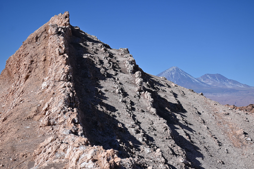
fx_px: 529
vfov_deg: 18.2
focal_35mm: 75
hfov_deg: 27.0
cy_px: 84
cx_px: 127
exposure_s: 1/2000
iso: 100
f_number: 4.5
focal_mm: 50
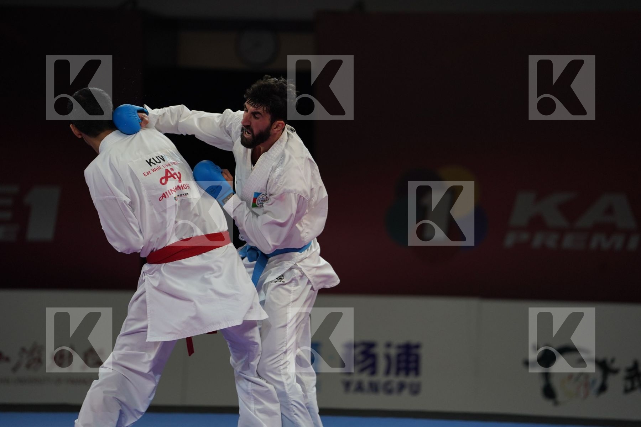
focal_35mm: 200
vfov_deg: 6.9
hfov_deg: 10.3
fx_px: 3561
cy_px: 214
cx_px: 320
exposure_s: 1/1000
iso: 1000
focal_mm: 200
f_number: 2.8
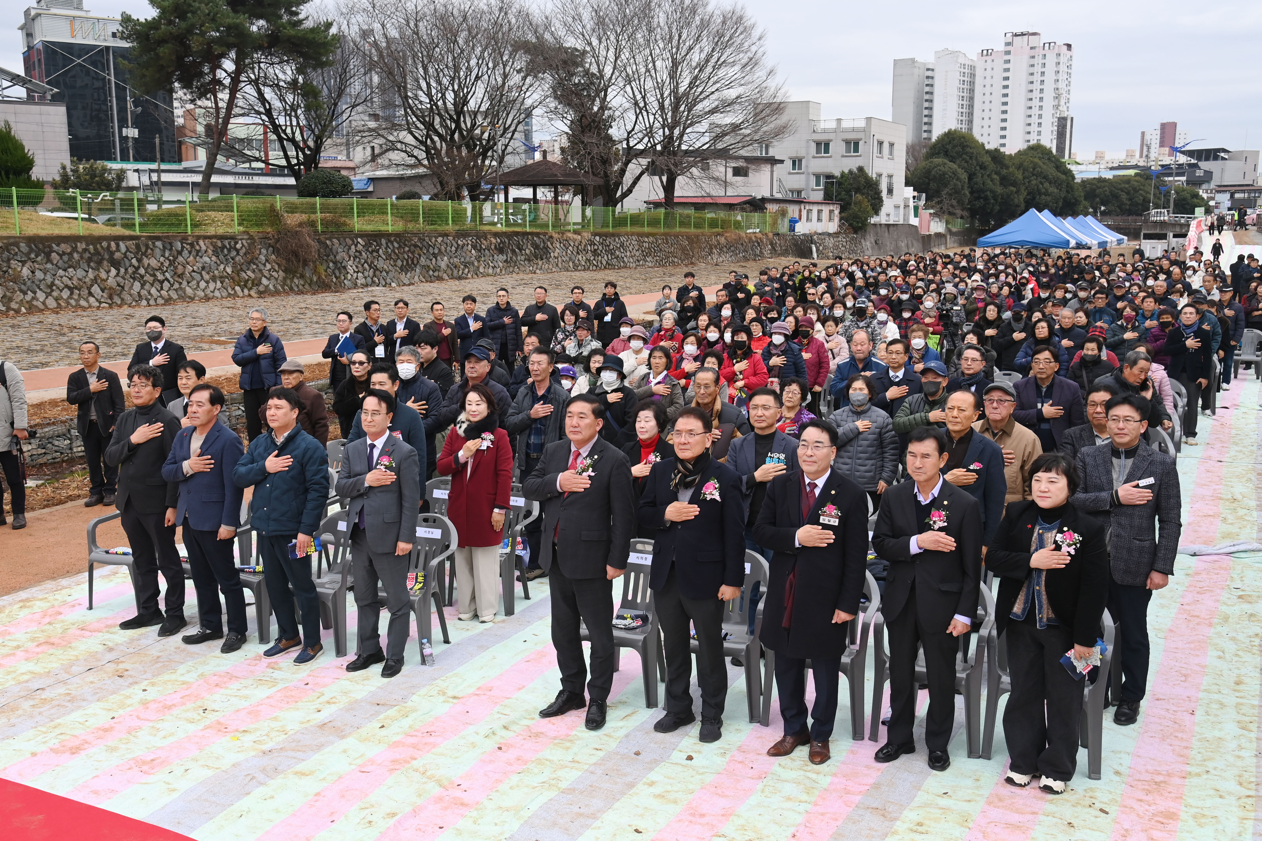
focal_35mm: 31
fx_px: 1087
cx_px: 631
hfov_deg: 60.3
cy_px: 420
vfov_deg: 42.3
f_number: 6.3
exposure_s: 1/500
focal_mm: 31
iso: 400
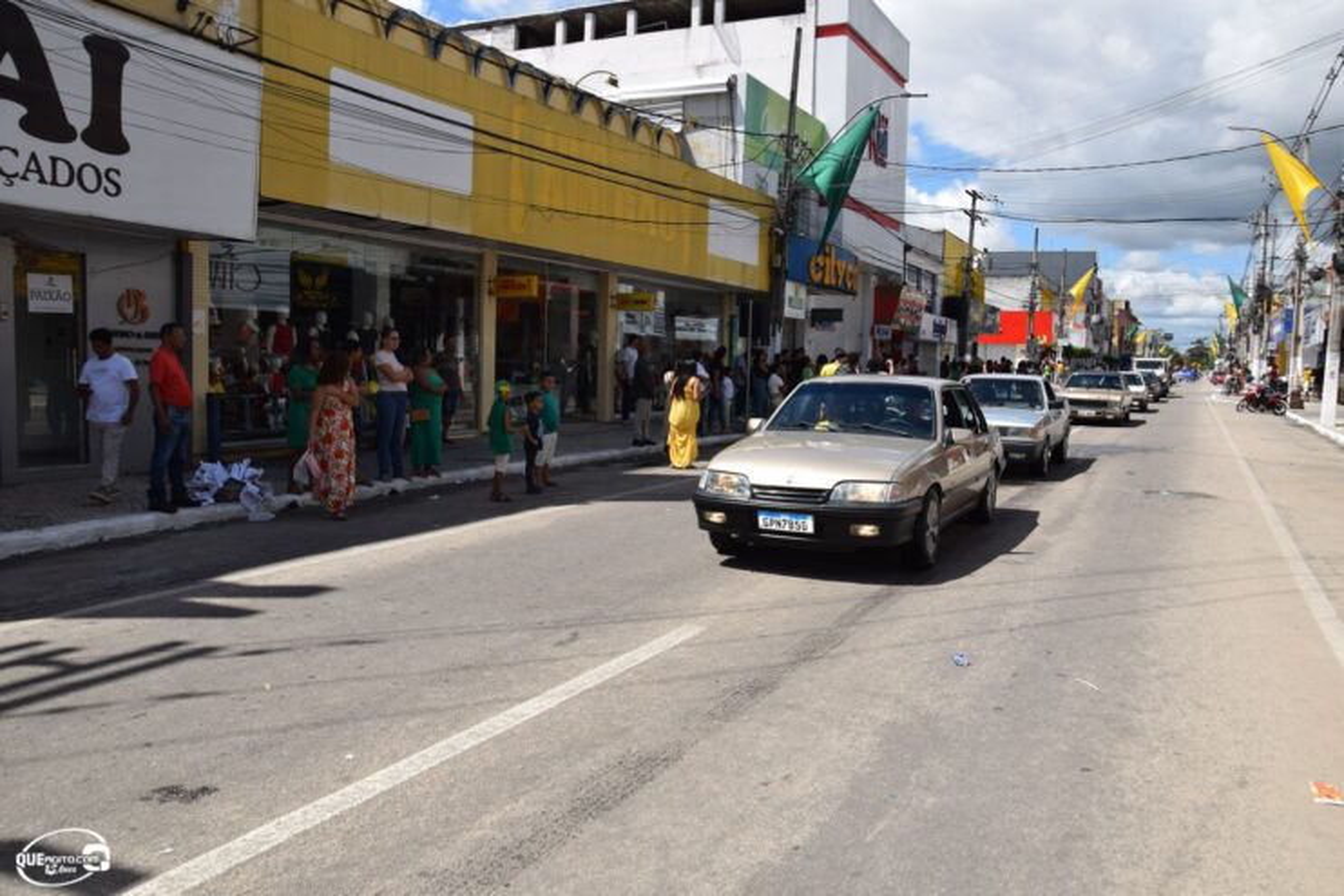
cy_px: 448
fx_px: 1008
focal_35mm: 27
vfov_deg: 47.9
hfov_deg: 67.4
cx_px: 672
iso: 100
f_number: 10
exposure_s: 1/200
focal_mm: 18
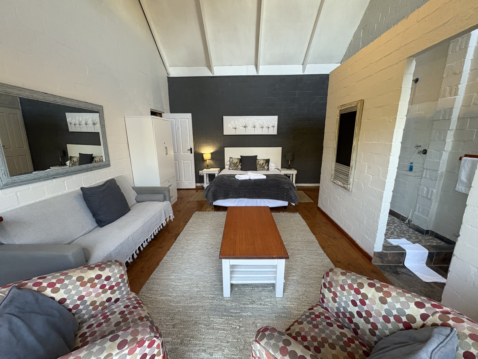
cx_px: 239
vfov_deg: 85.7
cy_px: 180
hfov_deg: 102.1
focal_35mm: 14
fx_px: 193
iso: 400
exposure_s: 1/60
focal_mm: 2.22
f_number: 2.2
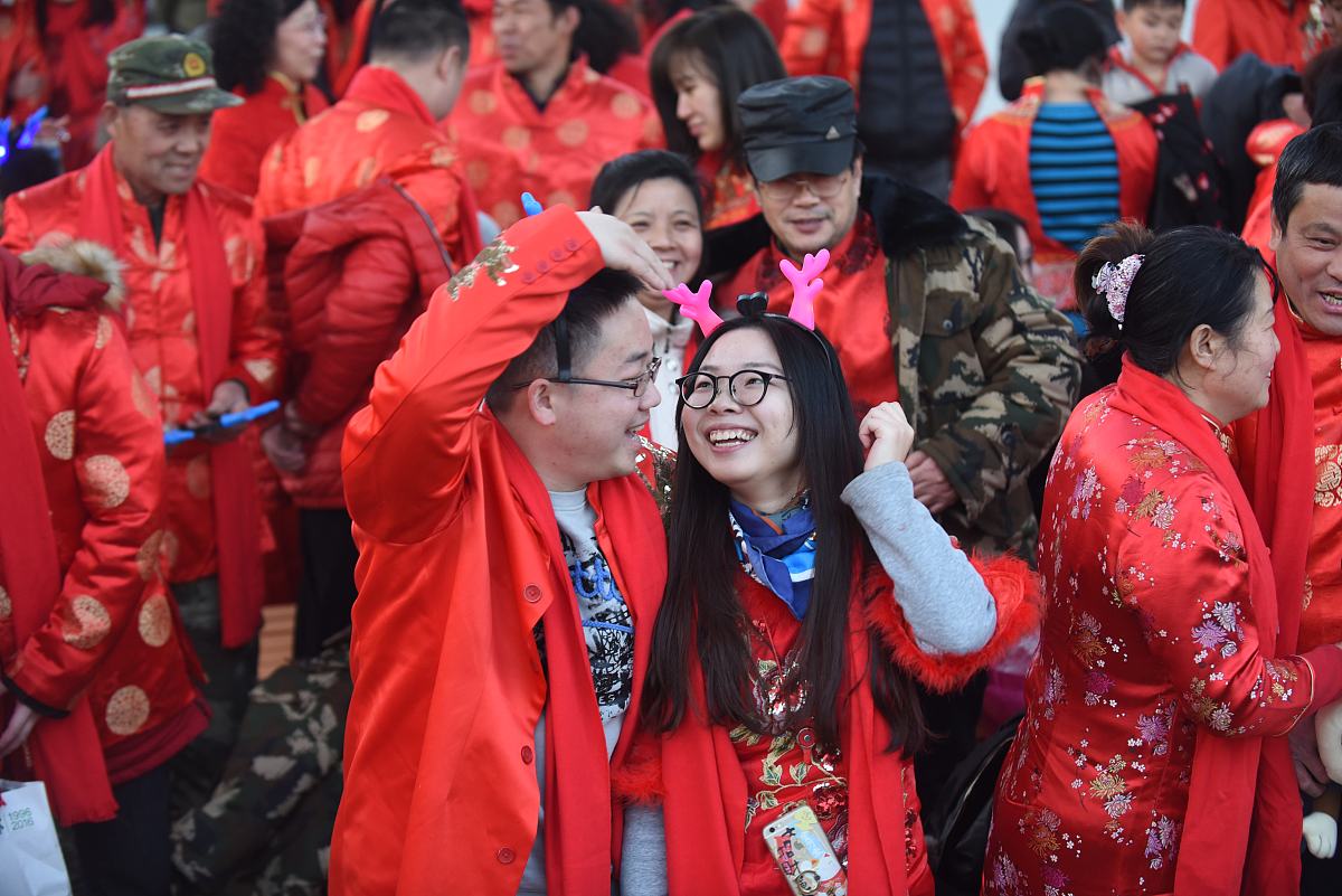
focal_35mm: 70
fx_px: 2610
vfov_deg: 19.5
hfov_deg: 28.8
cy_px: 448
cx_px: 671
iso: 1000
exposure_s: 1/125
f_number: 2.8
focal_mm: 70
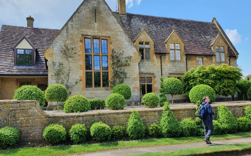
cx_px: 128
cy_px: 87
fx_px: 198
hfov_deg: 64.7
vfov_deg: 43.0
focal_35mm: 29
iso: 50
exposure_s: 1/778
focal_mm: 4.32
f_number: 2.4
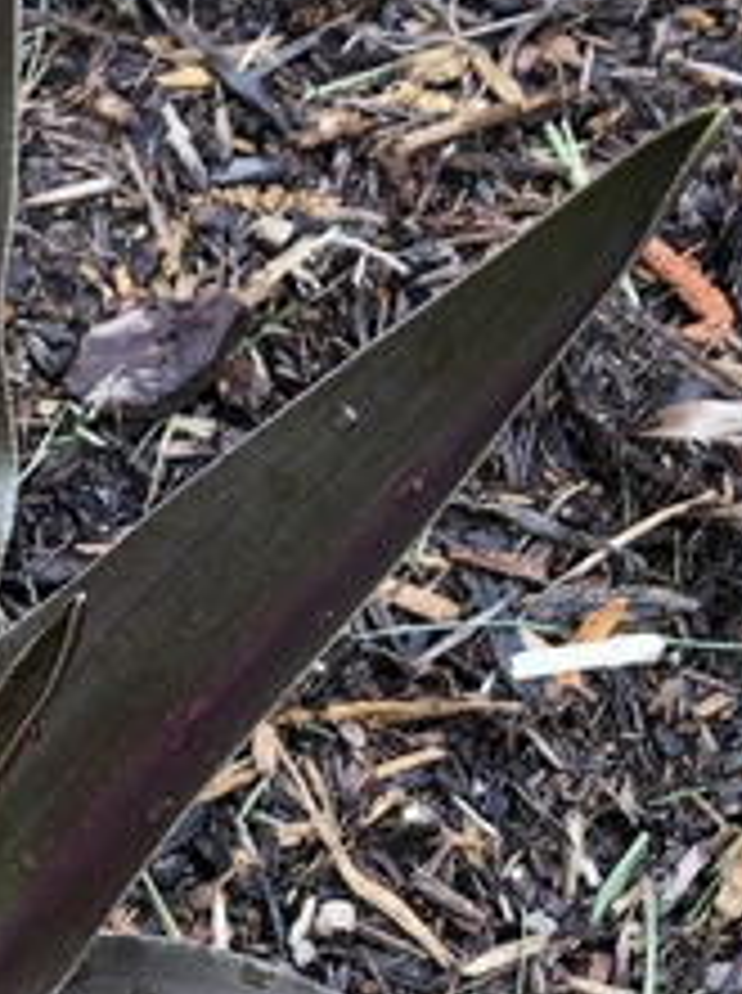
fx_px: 3726
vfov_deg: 14.7
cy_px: 1223
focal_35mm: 130
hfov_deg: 11.2
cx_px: -126
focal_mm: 3.99
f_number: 1.8
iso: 25
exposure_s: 1/120
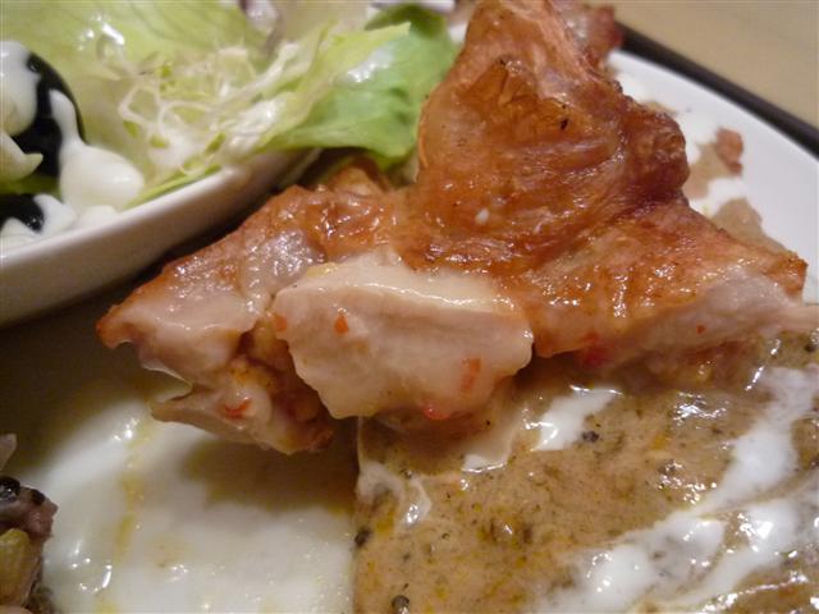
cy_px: 307
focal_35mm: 25
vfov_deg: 54.9
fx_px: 591
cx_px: 410
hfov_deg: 69.4
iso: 320
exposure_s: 1/30
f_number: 2.8
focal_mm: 4.4
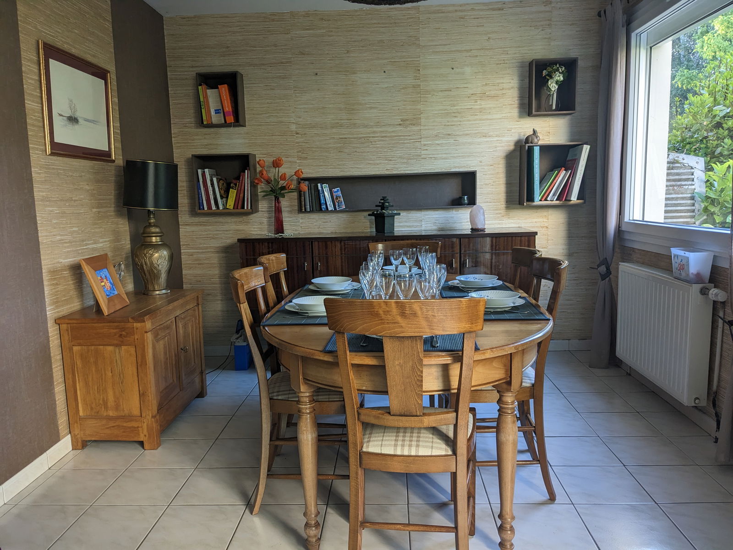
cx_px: 366
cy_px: 275
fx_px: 572
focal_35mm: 27
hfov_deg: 65.3
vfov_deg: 51.4
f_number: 1.73
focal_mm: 4.38
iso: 57
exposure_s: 1/99.9
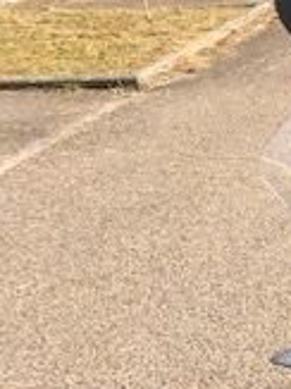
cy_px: 382
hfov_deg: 12.2
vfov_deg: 17.5
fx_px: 1235
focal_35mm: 110
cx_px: 551
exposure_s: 1/750
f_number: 1.8
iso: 20
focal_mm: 4
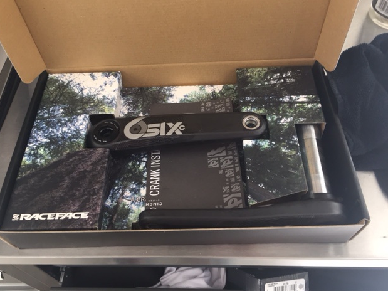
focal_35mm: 30
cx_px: 192
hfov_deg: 60.0
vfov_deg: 46.8
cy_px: 143
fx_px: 336
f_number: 2.2
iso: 80
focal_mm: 4.15
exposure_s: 1/30
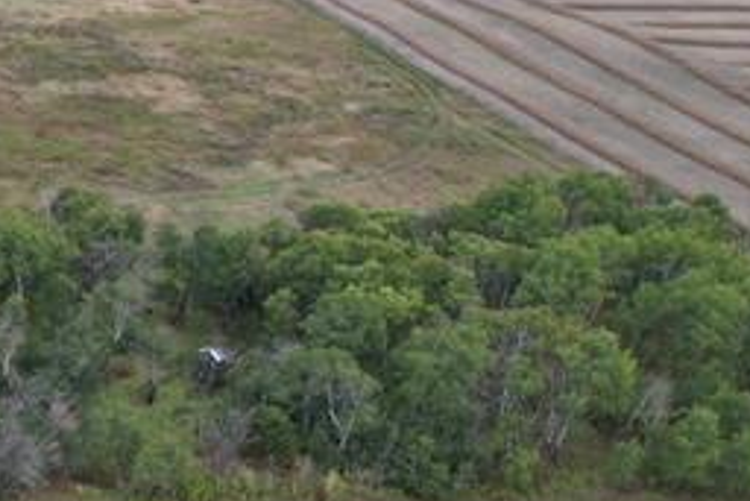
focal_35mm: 88
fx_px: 1834
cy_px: 457
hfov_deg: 18.4
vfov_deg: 15.4
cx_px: -574
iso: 100
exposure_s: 1/240
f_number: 2.8
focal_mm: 8.38
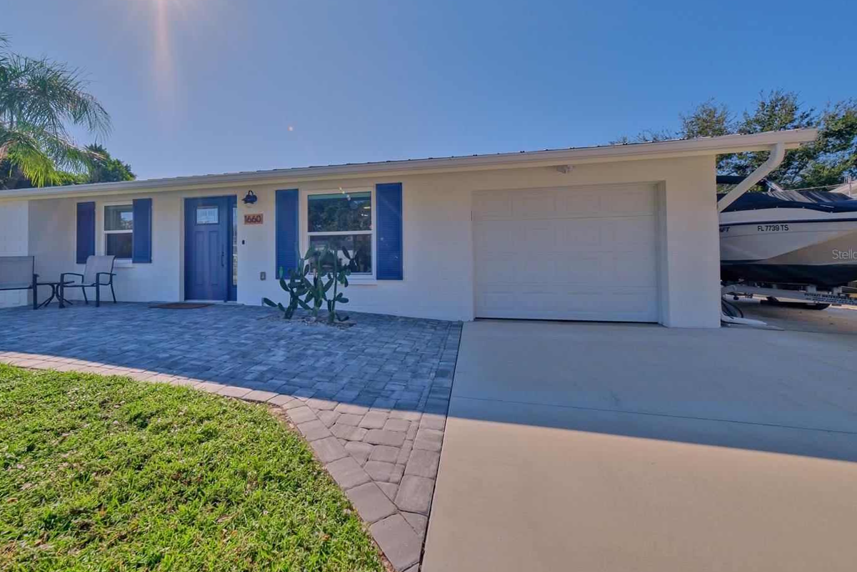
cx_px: 388
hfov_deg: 103.9
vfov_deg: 80.9
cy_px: 254
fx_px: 333
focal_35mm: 14
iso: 640
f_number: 6.4
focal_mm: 8
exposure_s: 1/2000
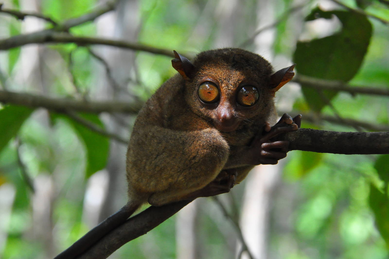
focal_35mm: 188
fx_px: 2024
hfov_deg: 11.0
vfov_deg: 7.3
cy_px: 130
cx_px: 194
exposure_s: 1/200
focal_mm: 125
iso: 2000
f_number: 11
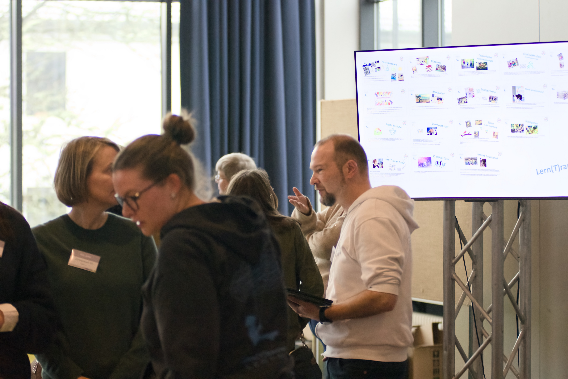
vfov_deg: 11.4
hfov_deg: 17.1
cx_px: 284
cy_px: 190
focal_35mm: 120
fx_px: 1893
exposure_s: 1/640
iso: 6400
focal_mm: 80
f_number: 2.8
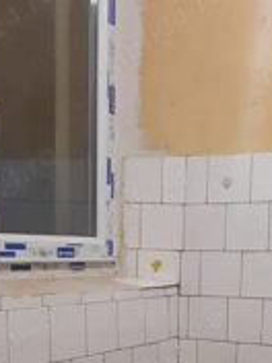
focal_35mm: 59
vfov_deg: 30.0
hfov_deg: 24.7
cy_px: 380
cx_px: 183
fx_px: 618
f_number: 1.7
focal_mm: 3.93
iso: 160
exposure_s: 1/50
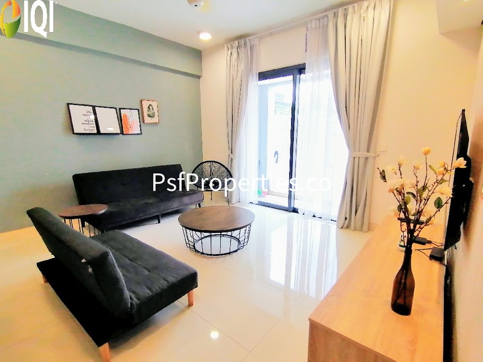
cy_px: 181
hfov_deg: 91.0
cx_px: 242
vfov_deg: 74.7
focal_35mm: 17
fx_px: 237
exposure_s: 1/50
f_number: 2.4
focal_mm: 1.78
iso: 80
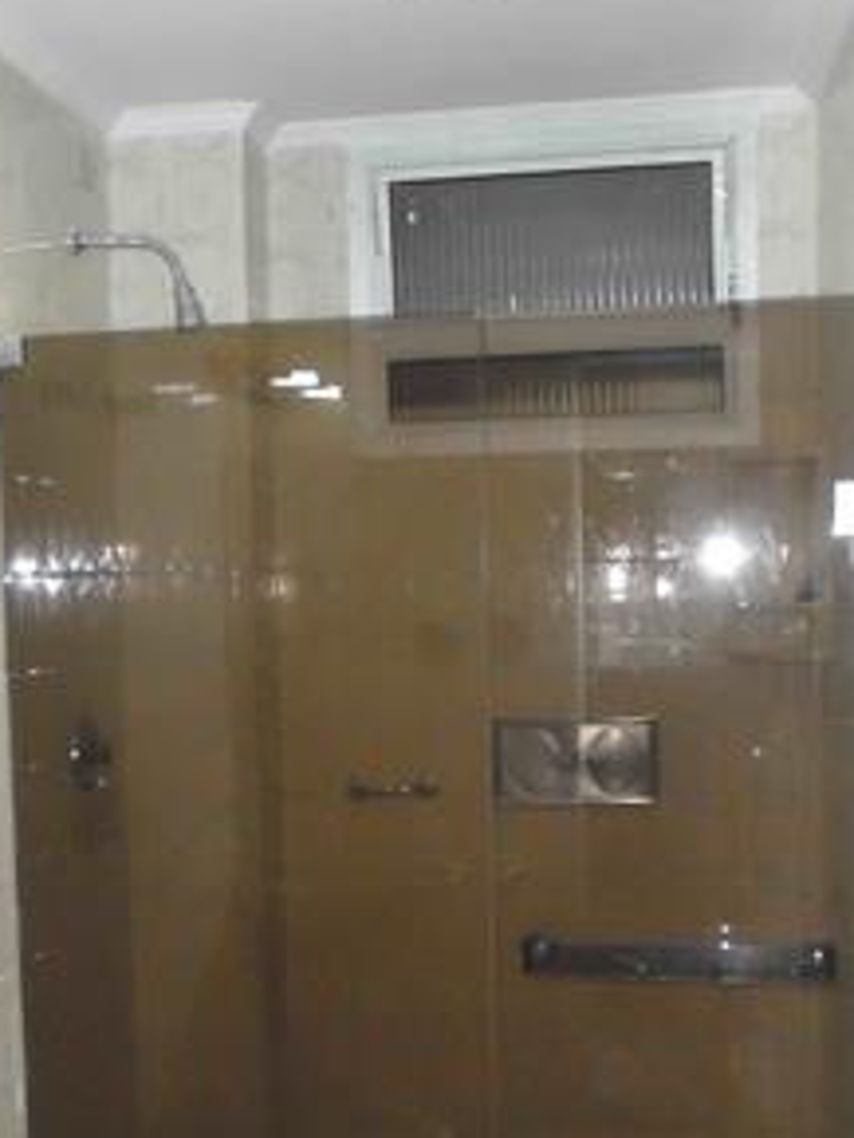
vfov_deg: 35.3
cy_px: 713
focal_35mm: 54
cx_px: 260
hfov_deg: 26.8
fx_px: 1775
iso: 400
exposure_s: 1/125
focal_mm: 4.6
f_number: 3.5
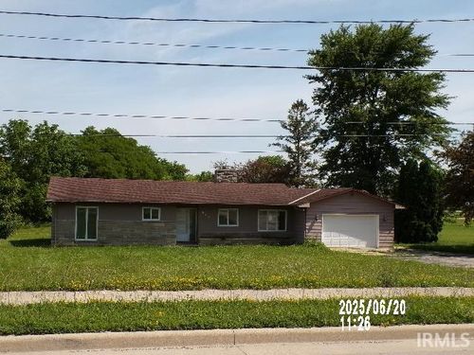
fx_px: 575
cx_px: 237
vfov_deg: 34.3
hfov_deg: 44.8
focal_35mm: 42
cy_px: 178
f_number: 5.1
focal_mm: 7.6
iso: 100
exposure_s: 1/550
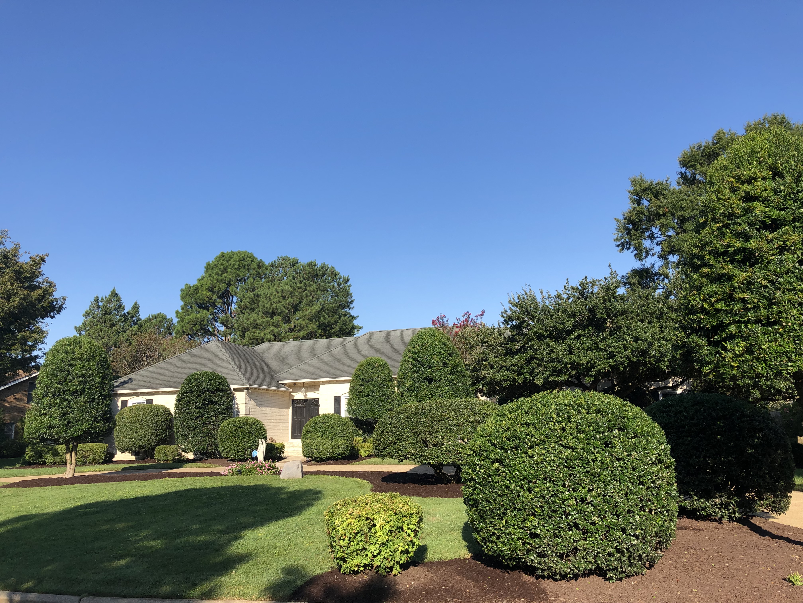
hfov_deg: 63.4
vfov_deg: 49.7
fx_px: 650
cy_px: 302
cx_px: 402
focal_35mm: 28
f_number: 1.8
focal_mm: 3.99
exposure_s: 1/1473
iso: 20
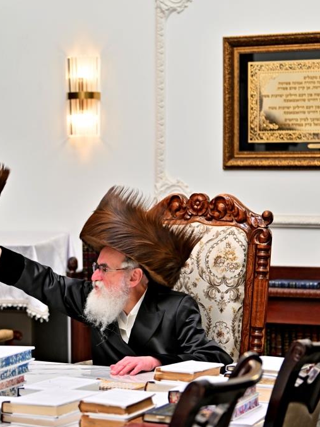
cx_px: 57
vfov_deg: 19.3
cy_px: 214
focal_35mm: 102
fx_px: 1257
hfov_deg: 14.4
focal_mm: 70
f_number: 2.8
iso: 640
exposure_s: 1/500
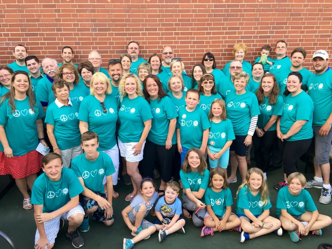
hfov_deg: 61.7
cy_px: 124
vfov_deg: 48.2
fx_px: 278
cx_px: 166
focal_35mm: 29
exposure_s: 1/120
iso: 32
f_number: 2.2
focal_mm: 4.15
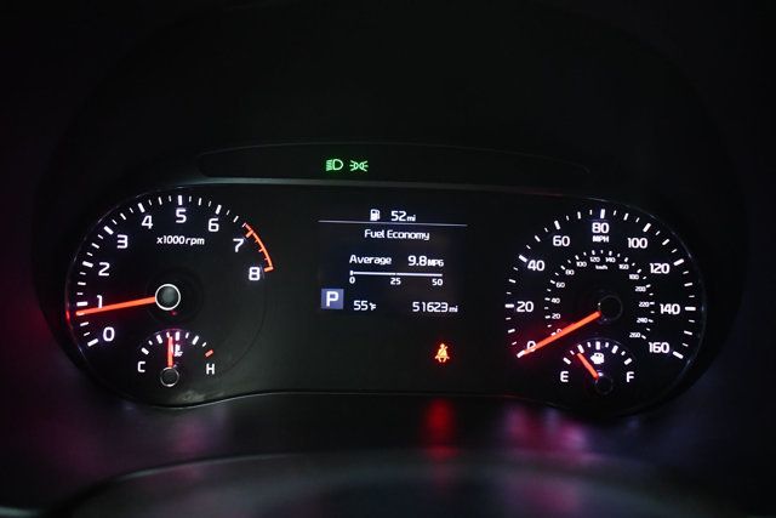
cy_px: 259
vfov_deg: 43.6
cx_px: 388
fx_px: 647
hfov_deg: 61.9
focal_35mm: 30
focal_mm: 20
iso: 3200
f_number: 3.8
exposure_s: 1/60
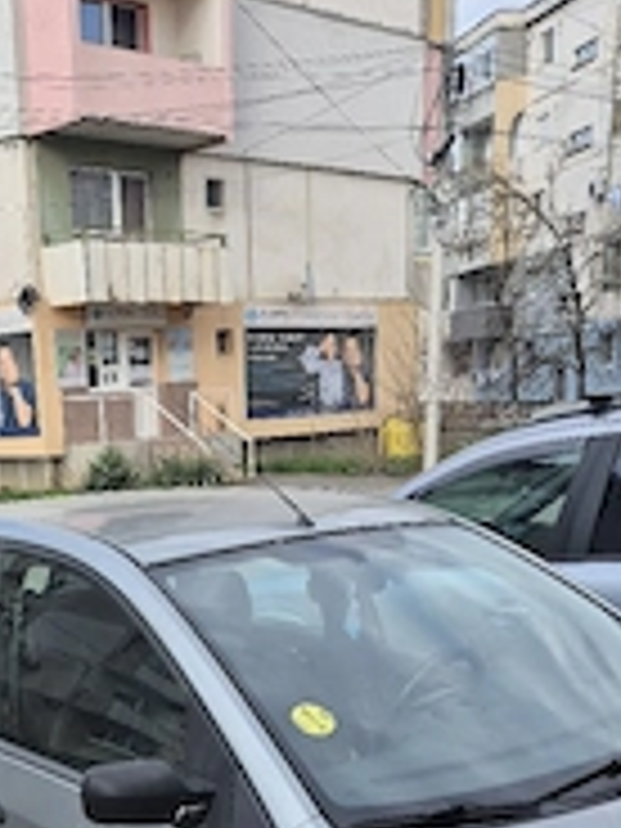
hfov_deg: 28.5
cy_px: 760
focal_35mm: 50
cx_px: 126
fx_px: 1196
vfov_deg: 35.7
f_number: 1.8
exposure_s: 1/476
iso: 25
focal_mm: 5.4
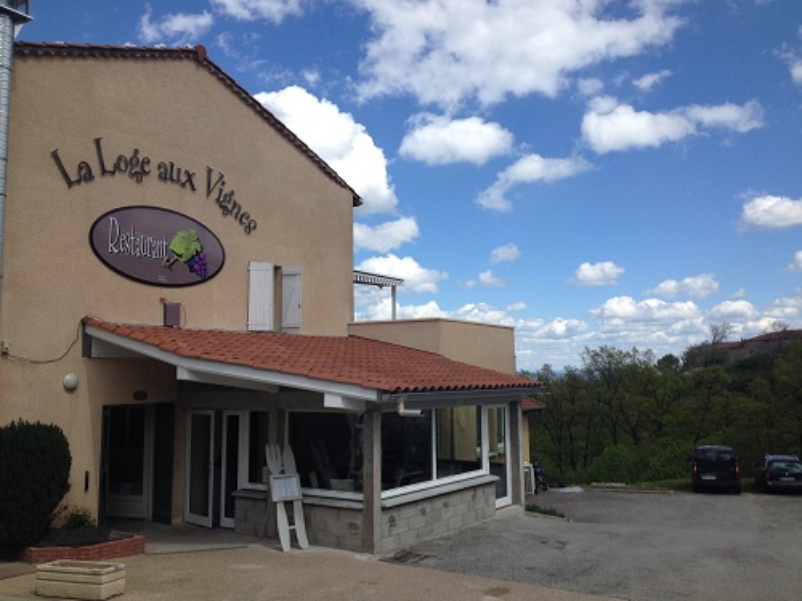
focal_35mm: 35
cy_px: 300
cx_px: 401
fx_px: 811
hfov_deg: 52.6
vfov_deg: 40.7
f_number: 2.4
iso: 50
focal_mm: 4.28
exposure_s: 1/2208
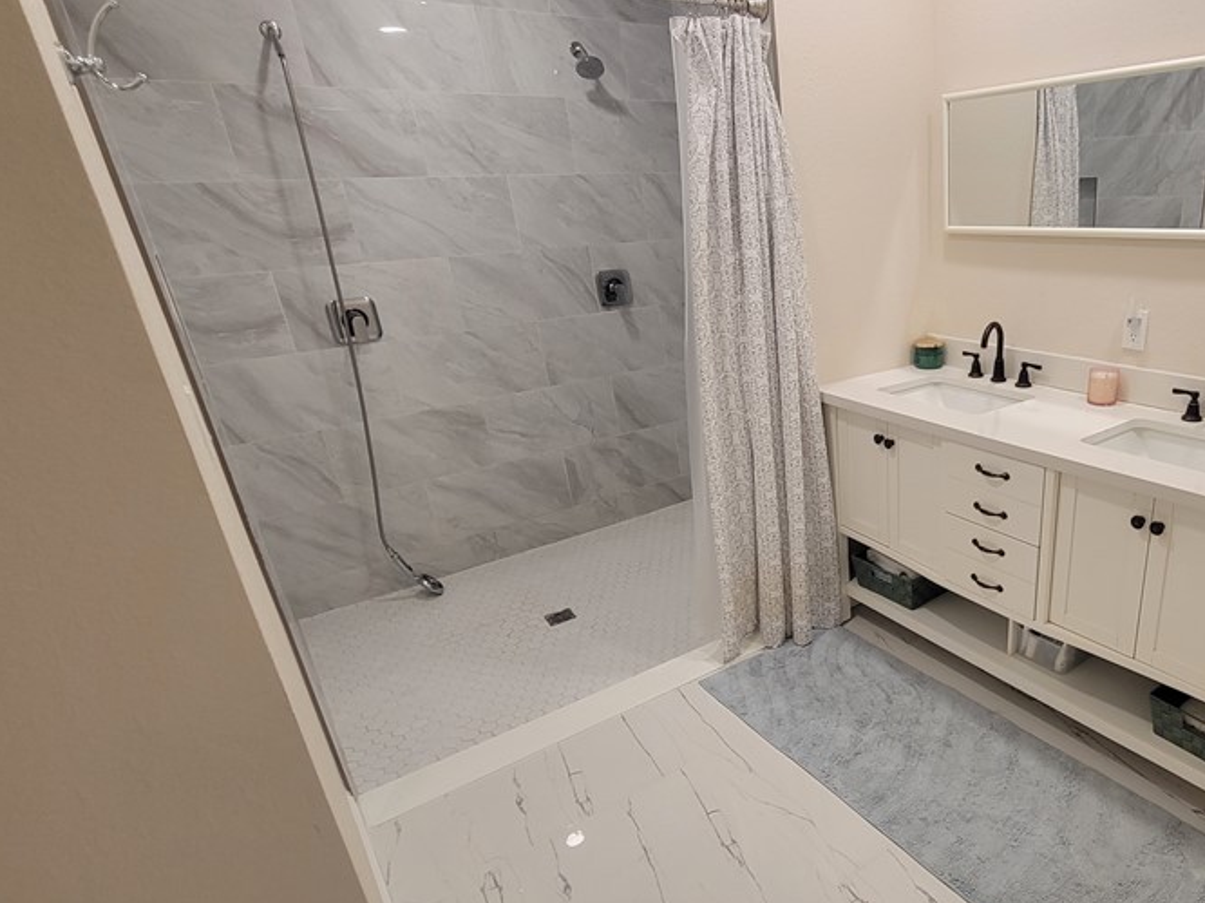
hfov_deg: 77.3
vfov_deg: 65.6
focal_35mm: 20
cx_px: 861
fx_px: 696
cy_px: 518
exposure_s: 1/60
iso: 200
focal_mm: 2.2
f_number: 2.2
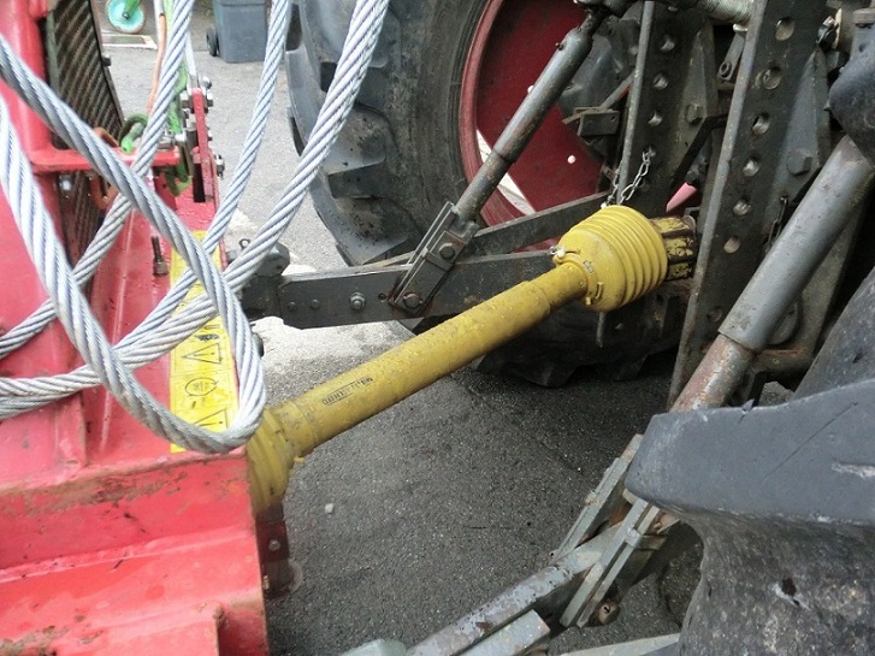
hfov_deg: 63.5
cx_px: 438
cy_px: 328
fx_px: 708
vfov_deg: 49.7
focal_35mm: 28
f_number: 3
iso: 800
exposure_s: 1/200
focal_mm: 5
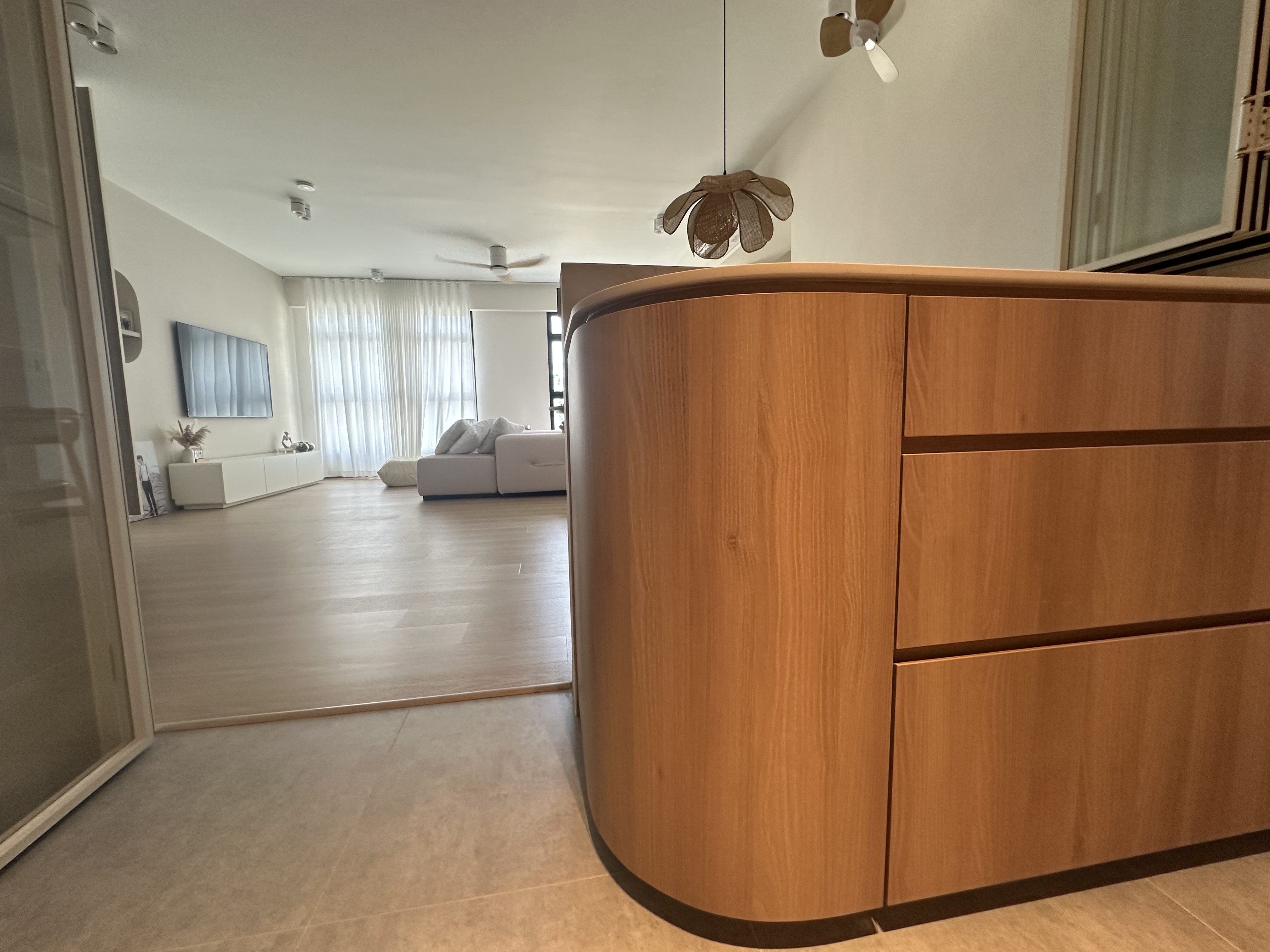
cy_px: 476
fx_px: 514
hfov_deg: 102.1
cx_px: 635
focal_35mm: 14
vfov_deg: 85.7
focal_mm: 2.22
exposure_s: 1/99
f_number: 2.2
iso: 200
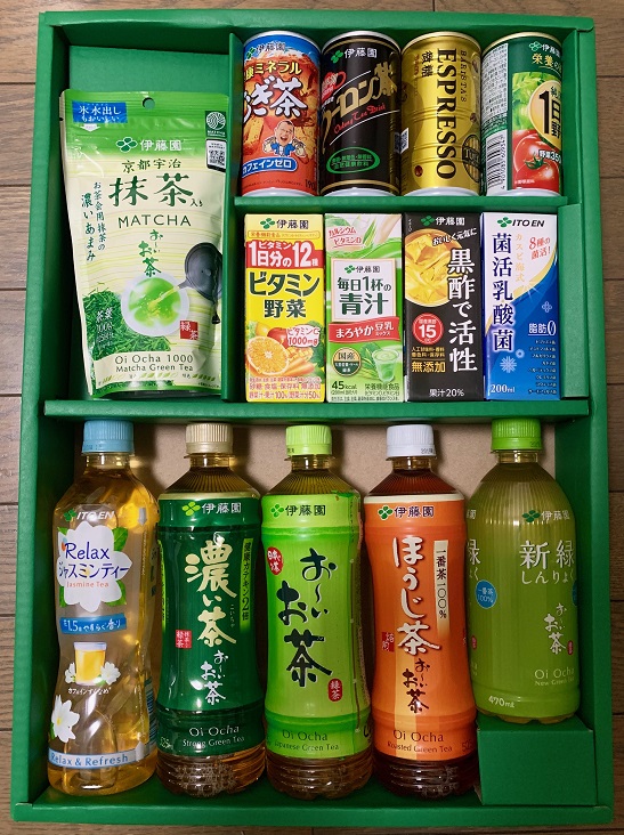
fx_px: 626
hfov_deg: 53.0
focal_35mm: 26
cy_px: 418
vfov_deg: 67.4
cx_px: 312
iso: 320
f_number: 1.8
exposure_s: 1/60
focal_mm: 4.25
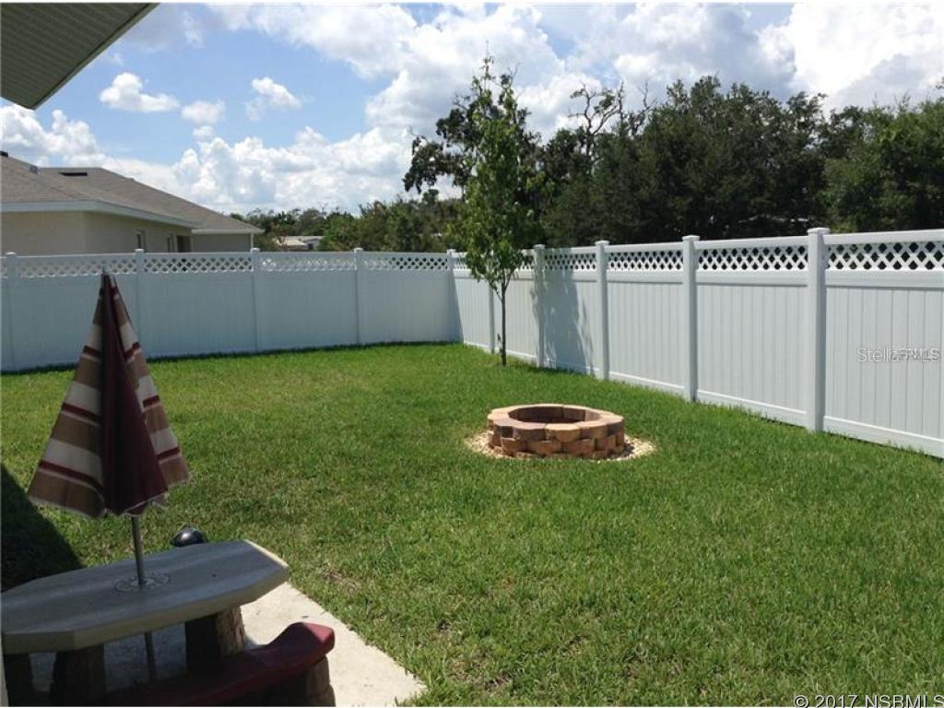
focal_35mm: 33
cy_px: 354
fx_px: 900
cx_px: 472
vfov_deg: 42.9
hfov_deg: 55.4
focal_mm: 3.3
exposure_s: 1/1610
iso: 25
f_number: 2.4
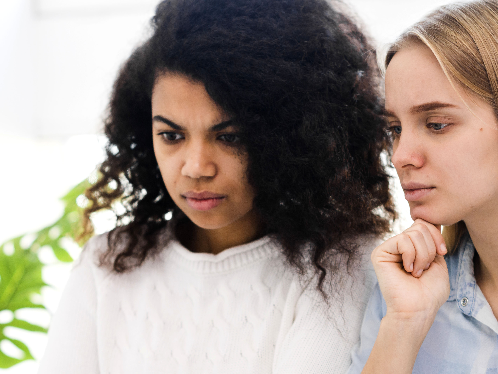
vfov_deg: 13.6
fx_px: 1554
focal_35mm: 108
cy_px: 313
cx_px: 283
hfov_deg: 18.2
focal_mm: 50
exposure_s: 1/200
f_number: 2.8
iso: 400
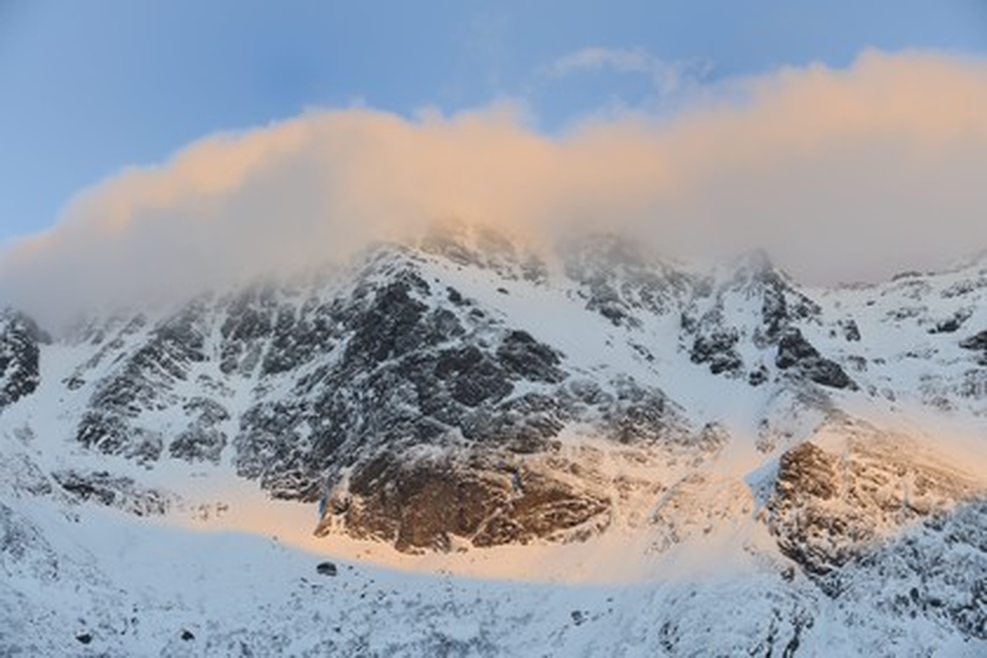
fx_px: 1919
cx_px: 494
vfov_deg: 19.5
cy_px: 329
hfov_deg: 28.8
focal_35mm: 70
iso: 200
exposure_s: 1/160
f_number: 5.6
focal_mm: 70
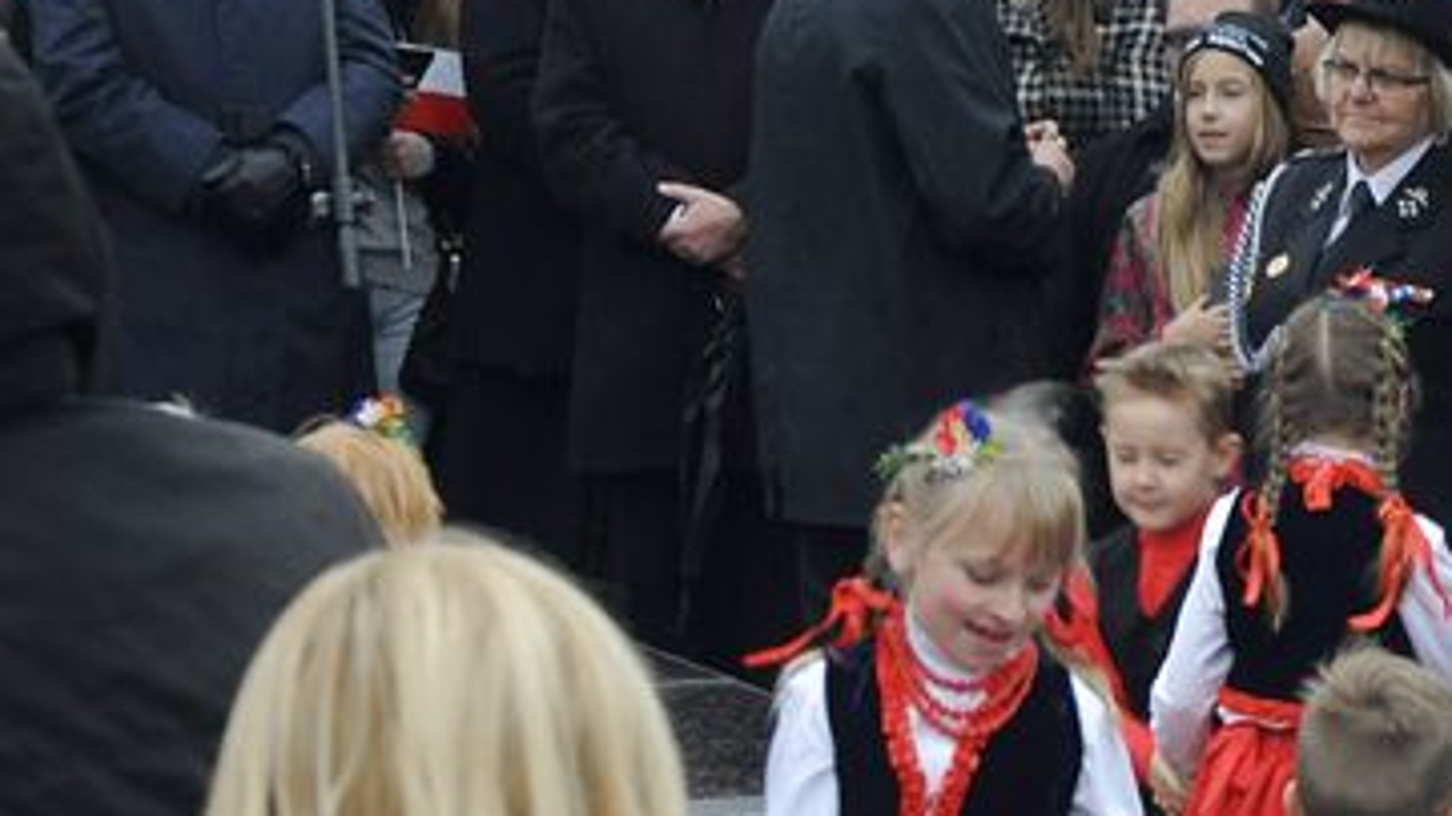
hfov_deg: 12.8
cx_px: 1448
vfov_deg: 7.3
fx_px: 6400
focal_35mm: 166
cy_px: 561
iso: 800
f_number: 7.1
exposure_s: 1/200
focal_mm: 45
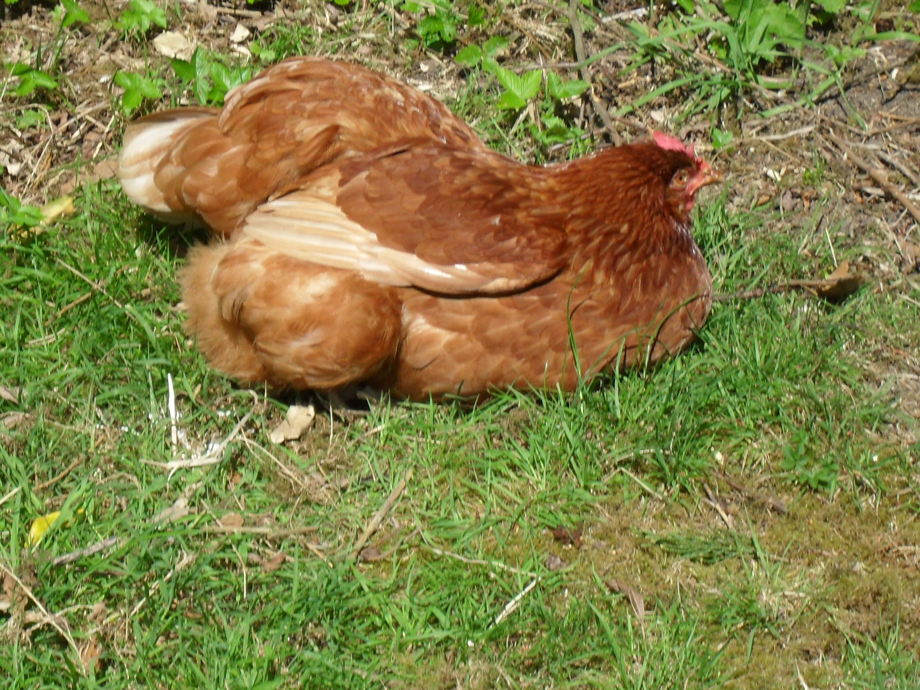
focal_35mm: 159
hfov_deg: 12.4
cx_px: 470
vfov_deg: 9.3
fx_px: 4226
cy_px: 389
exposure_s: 1/350
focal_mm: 18.9
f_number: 5.8
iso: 100
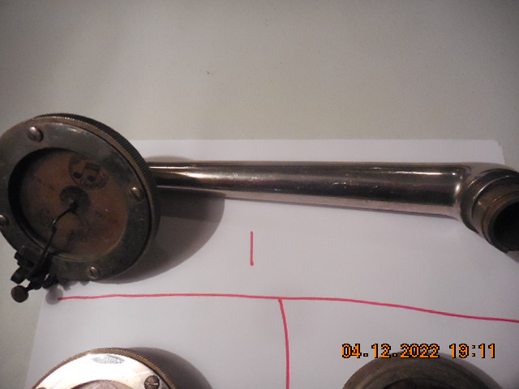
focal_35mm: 25
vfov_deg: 54.9
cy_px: 194
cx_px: 260
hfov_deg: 69.4
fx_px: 375
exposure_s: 1/400
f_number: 3.7
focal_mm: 4.5
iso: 1600
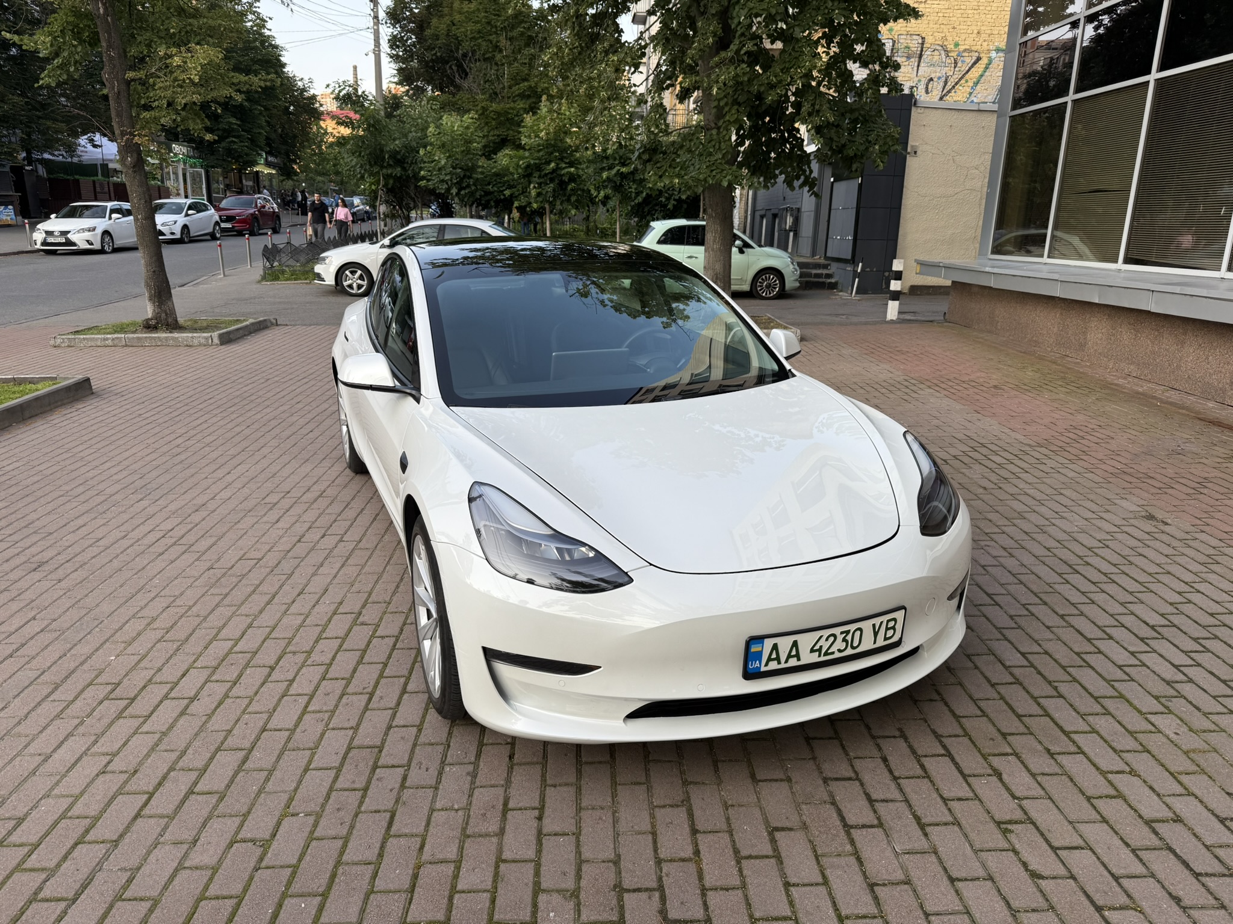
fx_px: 855
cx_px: 616
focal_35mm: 24
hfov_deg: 71.6
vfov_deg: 56.8
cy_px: 462
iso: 80
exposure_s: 1/491
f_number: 1.78
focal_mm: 6.76
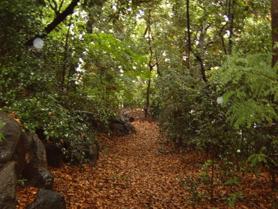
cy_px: 124
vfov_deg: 30.8
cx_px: 142
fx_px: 377
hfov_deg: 40.4
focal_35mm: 47
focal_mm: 6.2
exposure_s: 1/6
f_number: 2.9
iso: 141
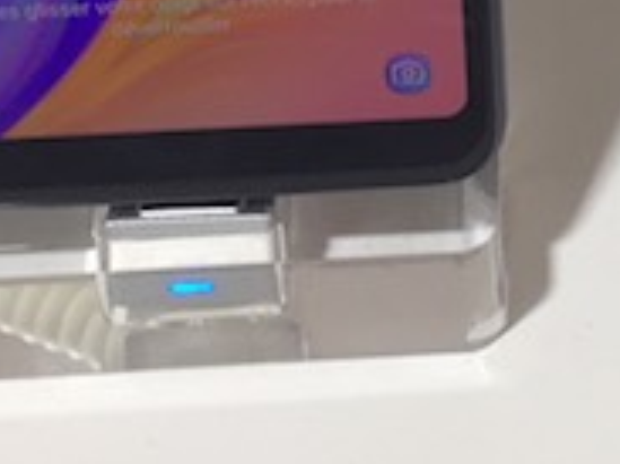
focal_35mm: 127
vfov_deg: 11.1
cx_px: 647
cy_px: -291
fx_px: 2273
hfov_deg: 15.2
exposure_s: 1/100
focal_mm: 4.15
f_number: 2.2
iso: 50
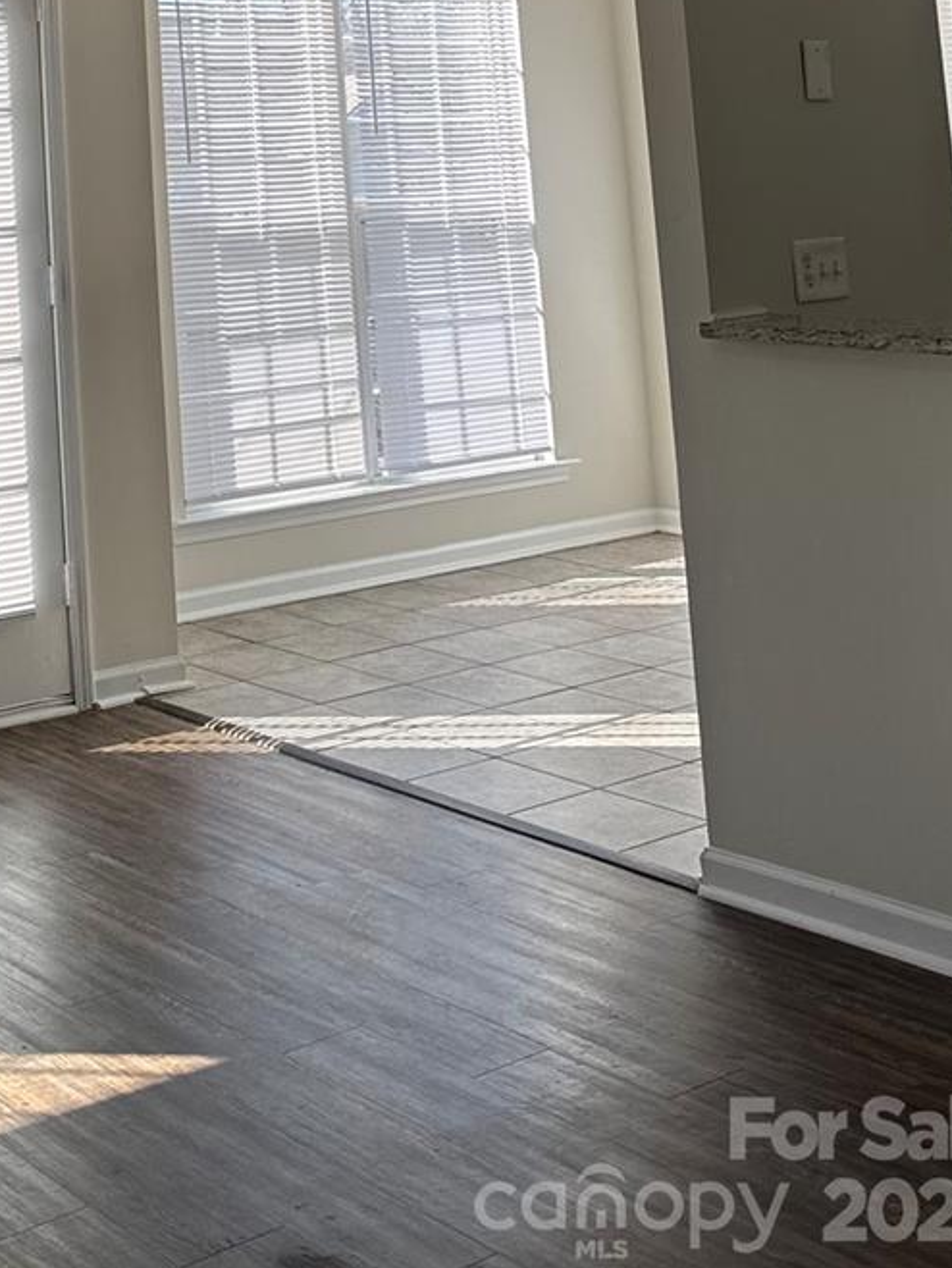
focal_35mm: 56
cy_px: -179
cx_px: -23
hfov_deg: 24.8
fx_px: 2052
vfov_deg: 30.2
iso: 80
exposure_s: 1/553
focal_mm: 6.76
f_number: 1.78
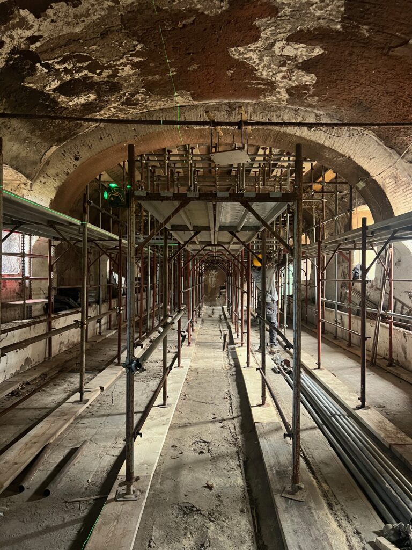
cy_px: 275
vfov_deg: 67.3
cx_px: 206
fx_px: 413
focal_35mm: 26
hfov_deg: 53.1
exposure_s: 1/60
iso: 320
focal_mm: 5.7
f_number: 1.5
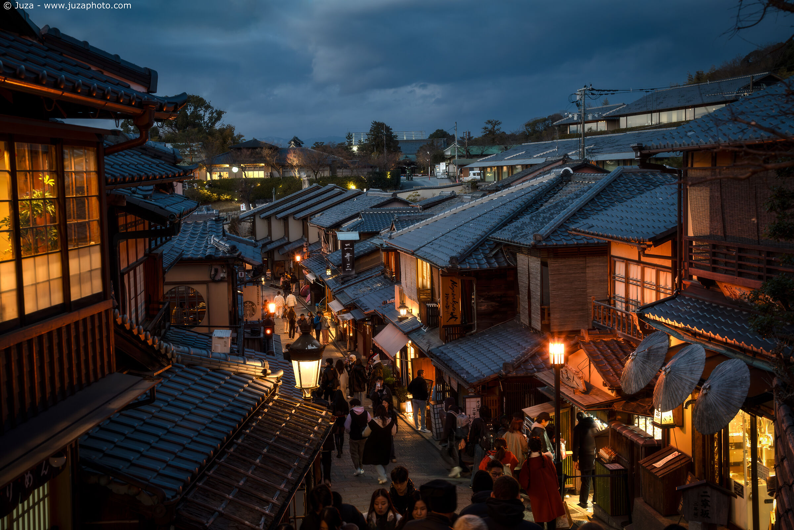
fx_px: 1021
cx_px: 397
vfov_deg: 29.1
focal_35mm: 46
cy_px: 265
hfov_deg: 42.5
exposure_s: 1/20
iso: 800
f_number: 5.6
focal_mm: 46.3
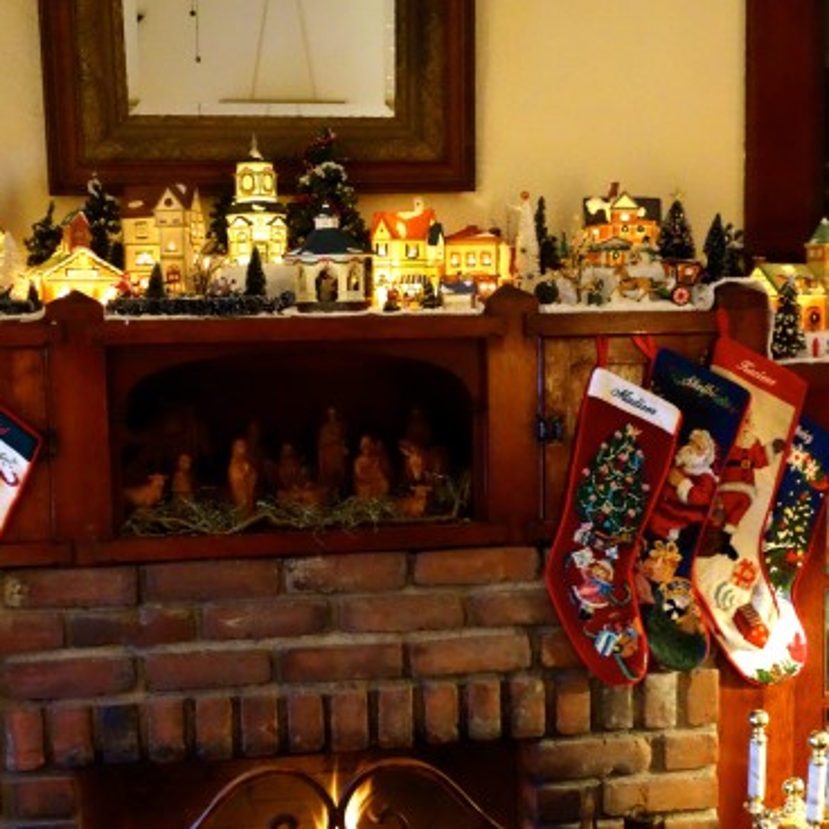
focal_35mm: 55
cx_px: 430
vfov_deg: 31.0
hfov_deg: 31.1
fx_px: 1490
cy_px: 503
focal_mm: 12.62
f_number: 2.8
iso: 1600
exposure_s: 1/20
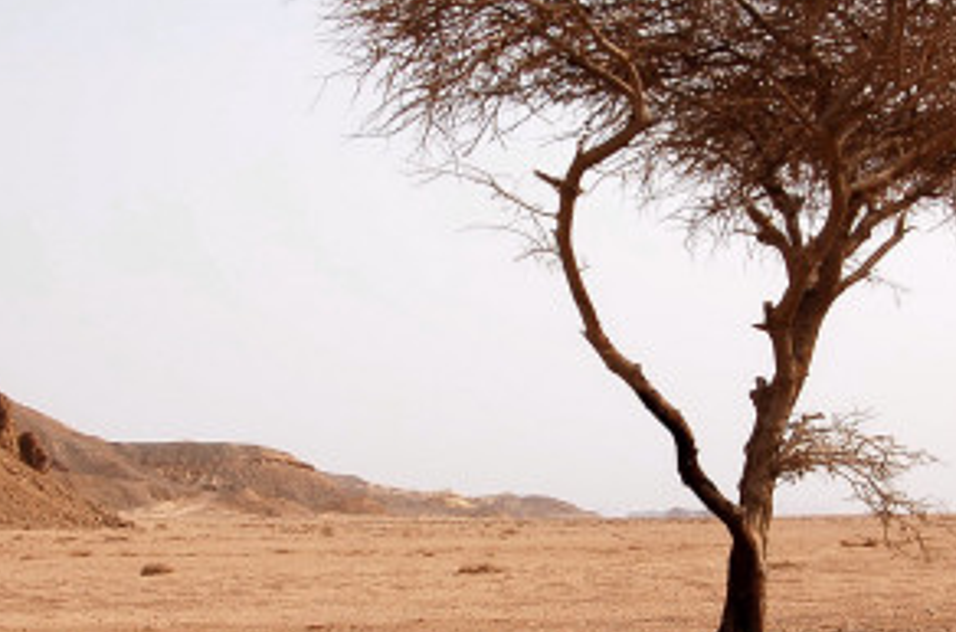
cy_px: 380
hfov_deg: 25.7
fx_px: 2092
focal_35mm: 79
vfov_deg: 17.2
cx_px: 576
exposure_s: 1/500
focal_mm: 24
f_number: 11
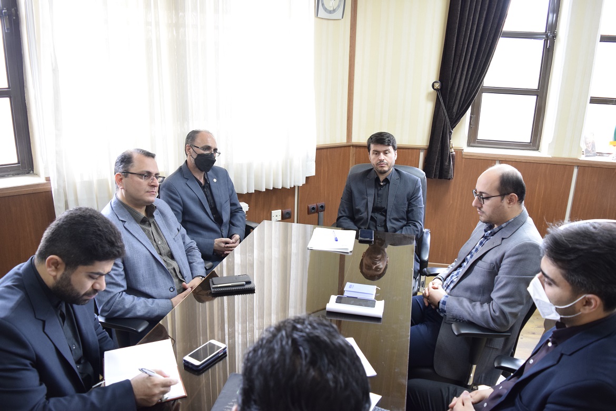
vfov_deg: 47.9
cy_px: 206
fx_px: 462
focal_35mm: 27
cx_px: 308
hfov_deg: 67.4
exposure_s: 1/60
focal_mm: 18
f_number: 3.5
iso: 1250
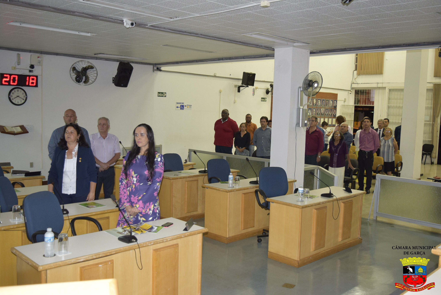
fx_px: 441
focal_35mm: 36
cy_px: 148
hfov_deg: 53.1
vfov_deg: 36.9
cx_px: 220
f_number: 4
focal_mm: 24
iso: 1250
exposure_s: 1/60
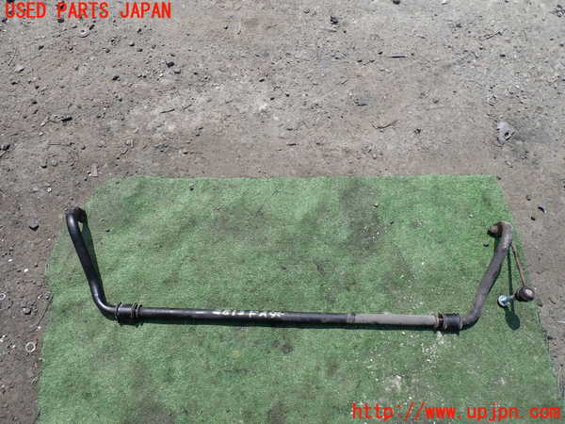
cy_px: 212
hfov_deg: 69.4
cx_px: 282
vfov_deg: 54.9
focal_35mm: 25
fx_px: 408
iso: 100
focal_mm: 4.5
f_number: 8
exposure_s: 1/160
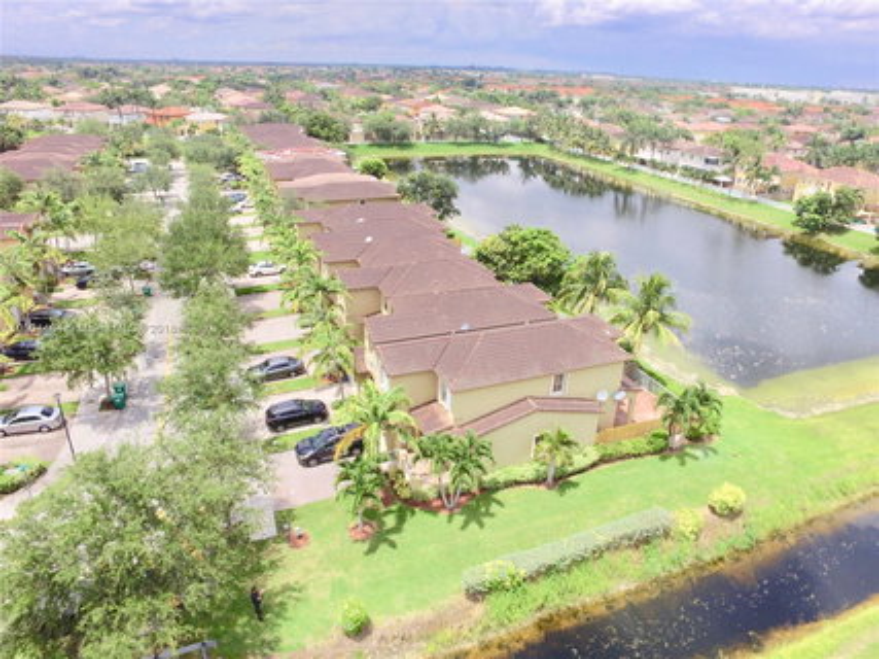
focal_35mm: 20
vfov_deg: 65.9
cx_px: 440
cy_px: 330
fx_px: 508
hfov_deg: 81.8
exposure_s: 1/1678
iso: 100
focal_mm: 3.61
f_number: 2.8
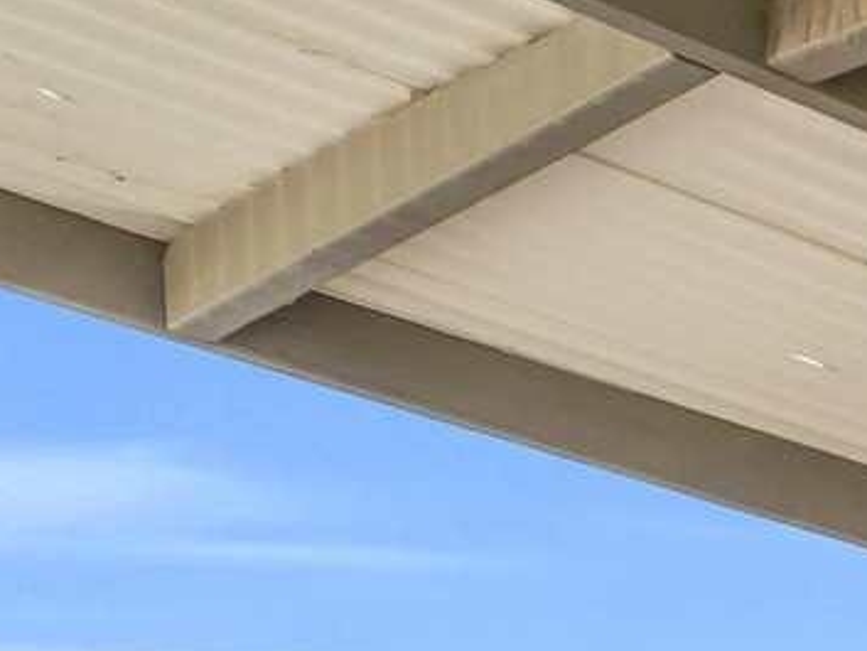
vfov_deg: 11.0
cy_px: 1484
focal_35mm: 117
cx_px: 3063
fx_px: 2931
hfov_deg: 9.4
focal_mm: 14
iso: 100
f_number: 10
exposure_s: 1/80
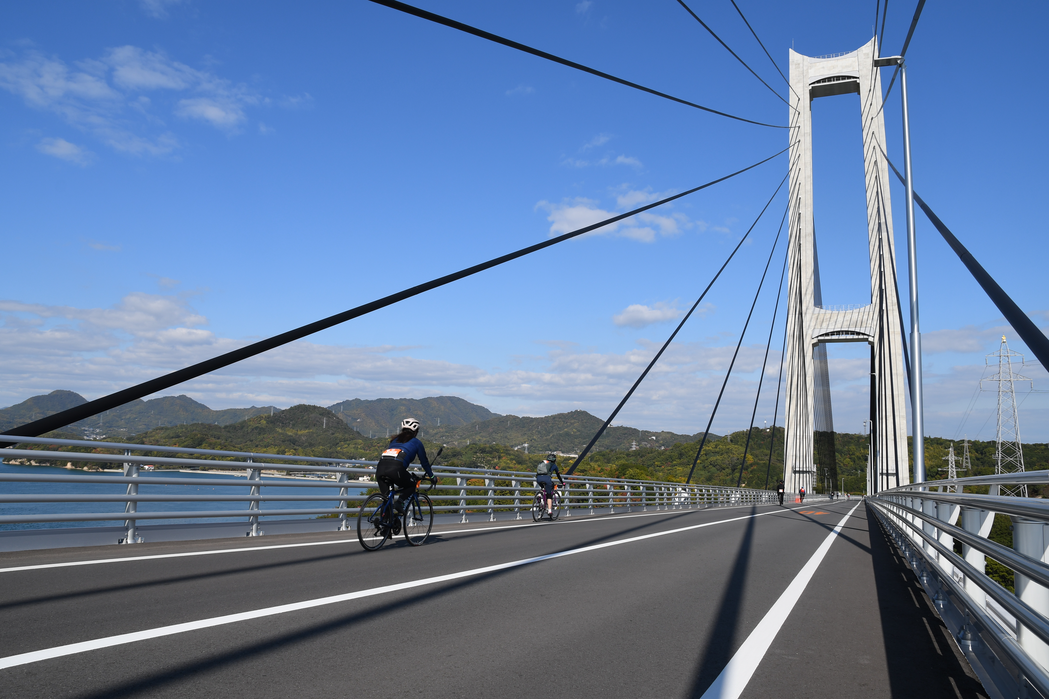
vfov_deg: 50.4
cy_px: 350
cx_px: 524
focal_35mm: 26
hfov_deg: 70.4
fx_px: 743
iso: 100
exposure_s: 1/320
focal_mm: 17
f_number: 9
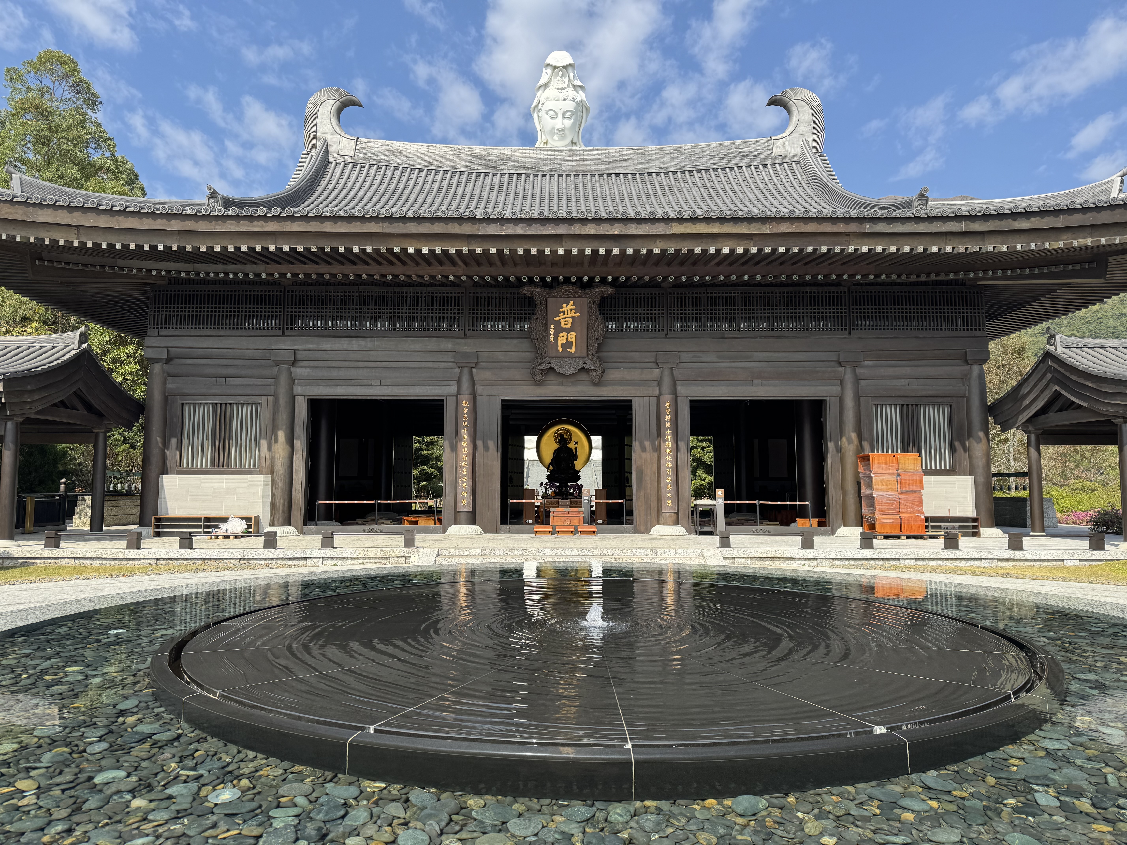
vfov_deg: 56.8
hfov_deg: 71.6
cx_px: 564
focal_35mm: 24
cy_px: 422
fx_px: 781
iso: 80
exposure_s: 1/3096
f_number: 1.78
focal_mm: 6.76
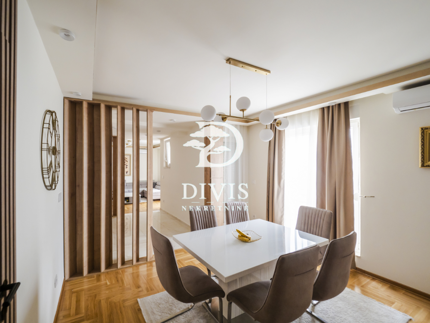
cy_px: 162
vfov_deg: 85.7
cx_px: 215
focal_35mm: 14
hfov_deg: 102.1
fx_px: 174
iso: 400
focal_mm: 7
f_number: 4
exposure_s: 1/40
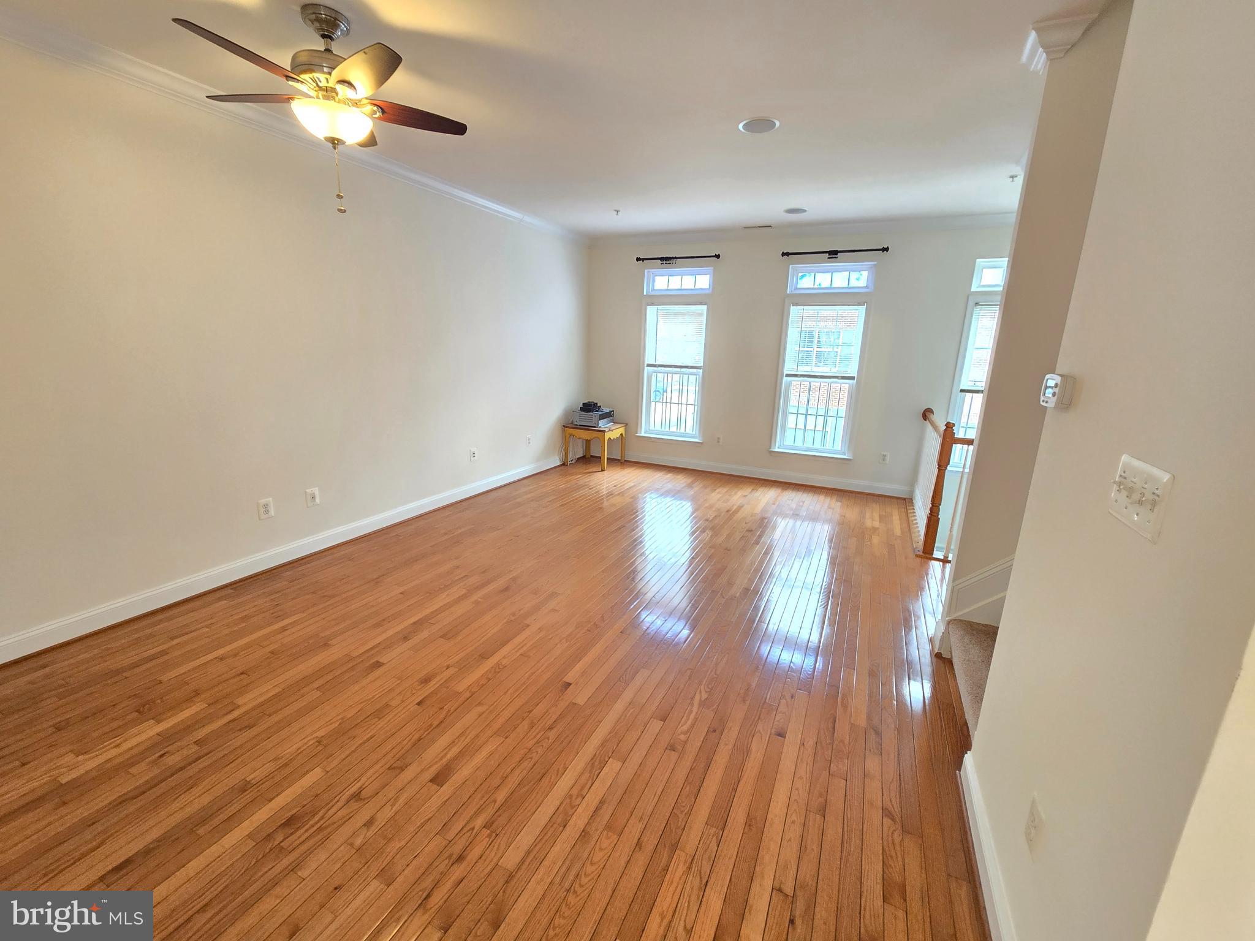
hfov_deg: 106.2
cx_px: 628
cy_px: 470
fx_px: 471
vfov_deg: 89.9
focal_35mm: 13
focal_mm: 2.2
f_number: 2.2
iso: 200
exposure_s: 1/60
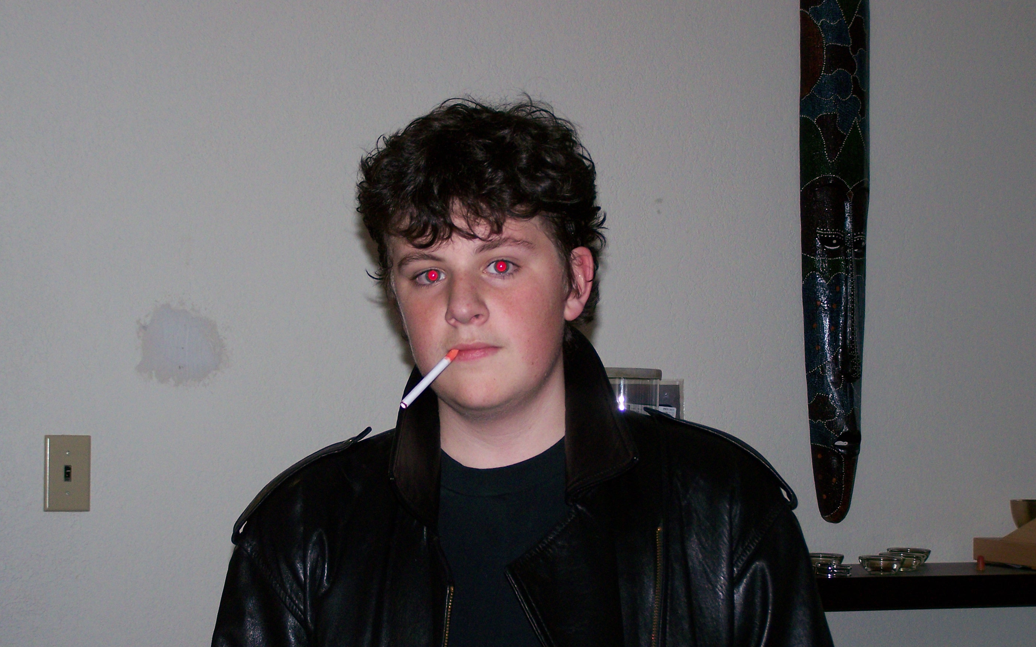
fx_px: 2089
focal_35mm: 74
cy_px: 378
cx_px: 513
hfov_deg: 27.8
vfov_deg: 17.6
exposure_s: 1/80
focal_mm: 11.5
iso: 160
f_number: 3.2
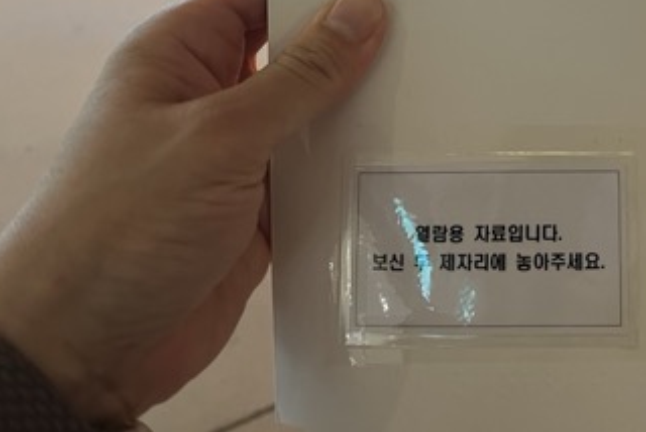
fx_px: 970
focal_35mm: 54
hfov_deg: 34.8
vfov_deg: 23.5
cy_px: -50
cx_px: 575
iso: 200
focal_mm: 5.1
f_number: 1.6
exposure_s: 1/60
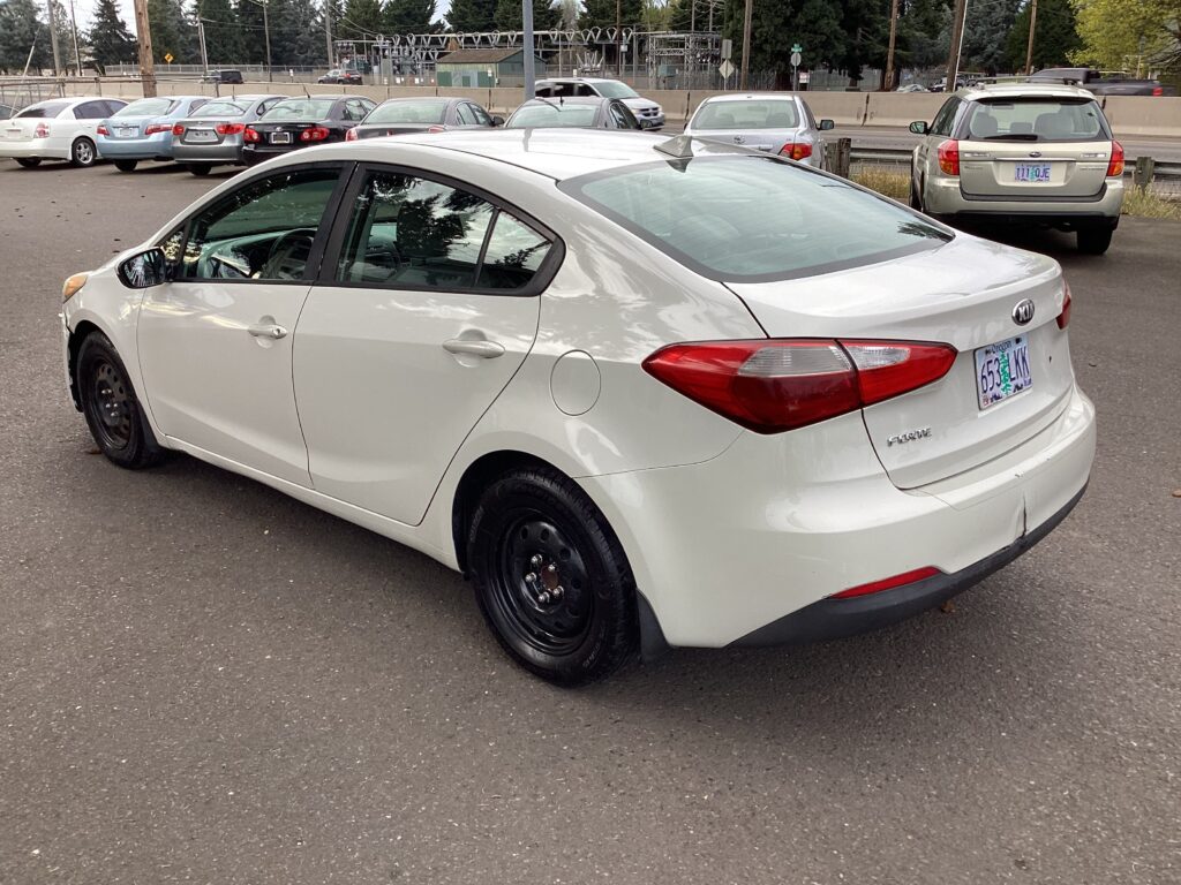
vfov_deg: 45.4
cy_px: 442
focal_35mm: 31
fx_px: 1058
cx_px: 590
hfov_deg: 58.4
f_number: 2.4
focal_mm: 3.3
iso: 25
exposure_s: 1/231
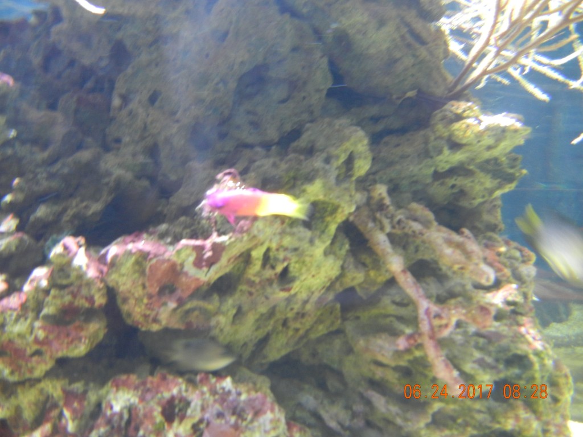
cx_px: 292
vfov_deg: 46.8
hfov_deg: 60.0
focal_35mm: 30
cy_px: 218
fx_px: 505
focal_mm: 5.4
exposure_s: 1/4.6
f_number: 3.5
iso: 400
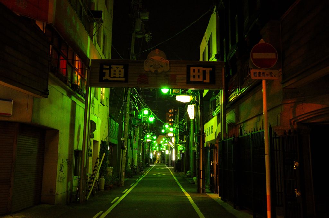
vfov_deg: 39.8
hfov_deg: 57.3
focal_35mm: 33
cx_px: 164
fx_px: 301
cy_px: 109
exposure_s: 1/10
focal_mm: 22
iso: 800
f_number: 5.6
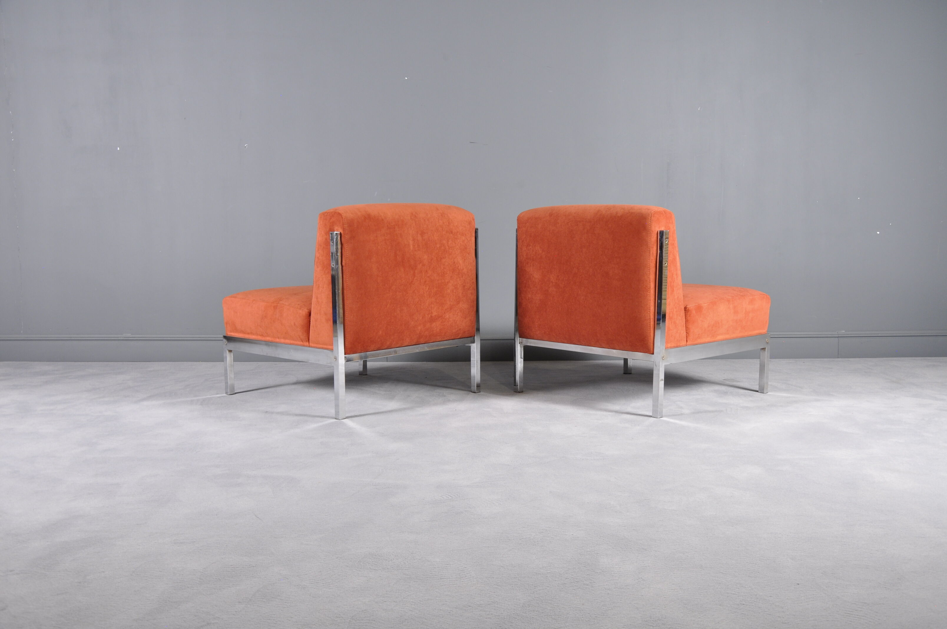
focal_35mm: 38
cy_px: 314
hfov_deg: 51.3
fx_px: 985
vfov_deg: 35.4
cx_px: 474
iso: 400
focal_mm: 25
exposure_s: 1/5
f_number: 8
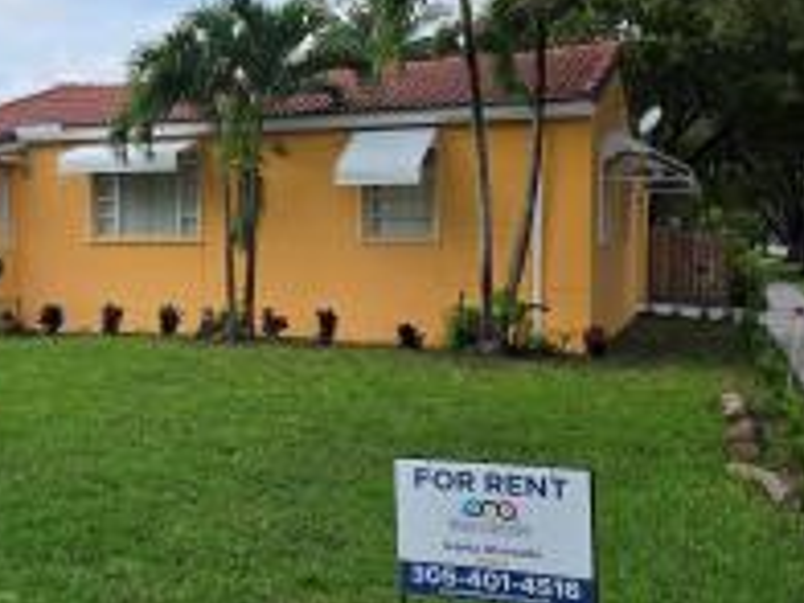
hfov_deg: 38.9
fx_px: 1092
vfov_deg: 30.8
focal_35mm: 47
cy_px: 242
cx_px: 164
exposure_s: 1/359
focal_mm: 6.3
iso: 32
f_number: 1.7
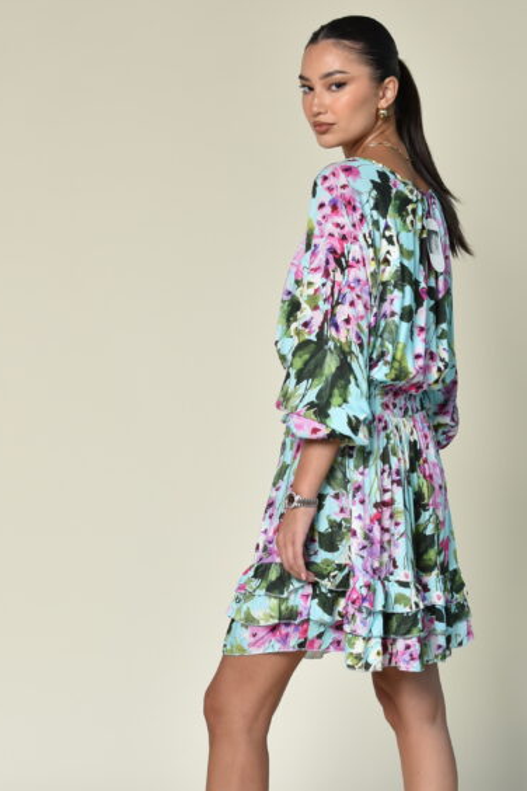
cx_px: 322
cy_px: 410
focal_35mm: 95
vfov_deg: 21.5
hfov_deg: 14.4
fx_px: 2084
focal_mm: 35
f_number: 4
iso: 100
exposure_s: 1/200
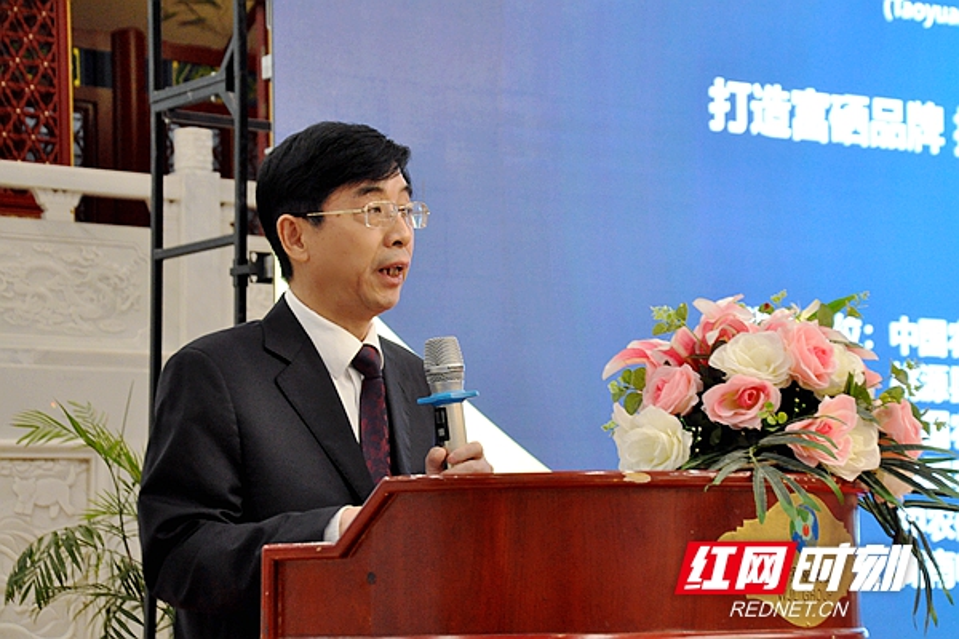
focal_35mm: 87
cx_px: 480
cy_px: 320
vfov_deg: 15.7
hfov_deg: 23.4
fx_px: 2317
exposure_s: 1/30
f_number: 5
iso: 1600
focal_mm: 58
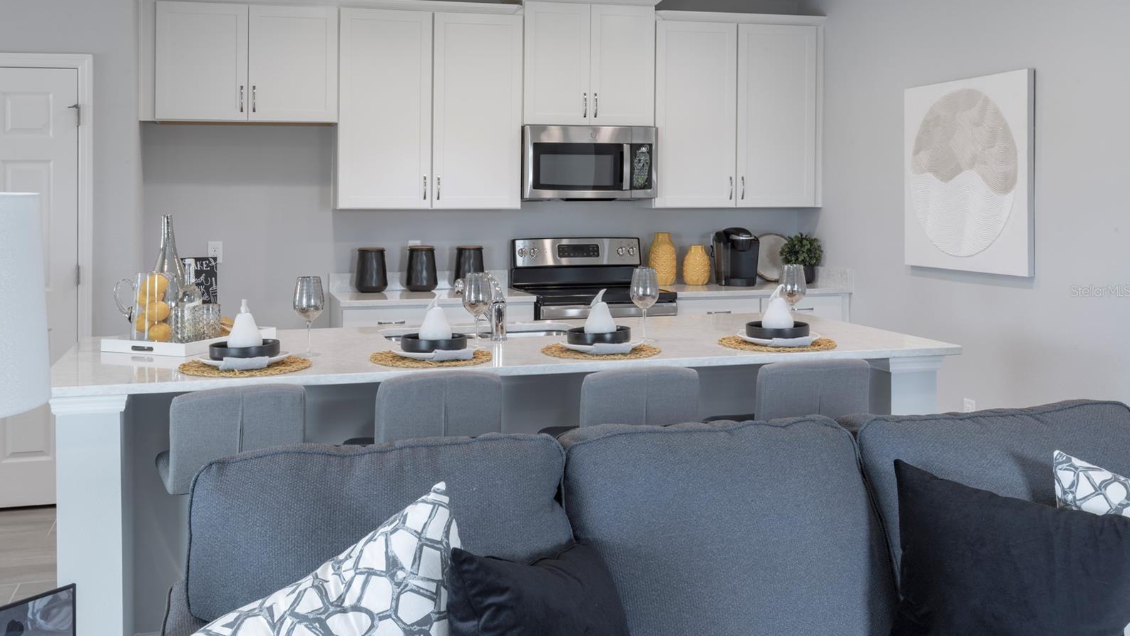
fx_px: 1109
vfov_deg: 32.0
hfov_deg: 54.0
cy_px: 291
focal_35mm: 37
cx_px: 564
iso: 64
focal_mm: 35
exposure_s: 1.3
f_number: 14
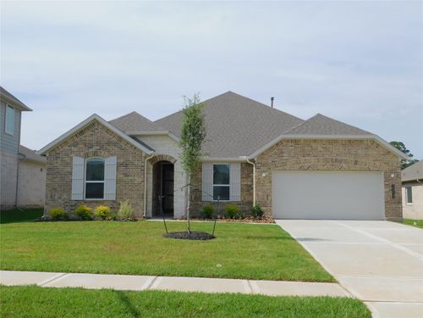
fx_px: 440
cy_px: 159
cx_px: 212
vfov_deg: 39.7
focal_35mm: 36
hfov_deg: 51.4
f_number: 3.5
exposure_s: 1/1500
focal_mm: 6.3
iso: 125
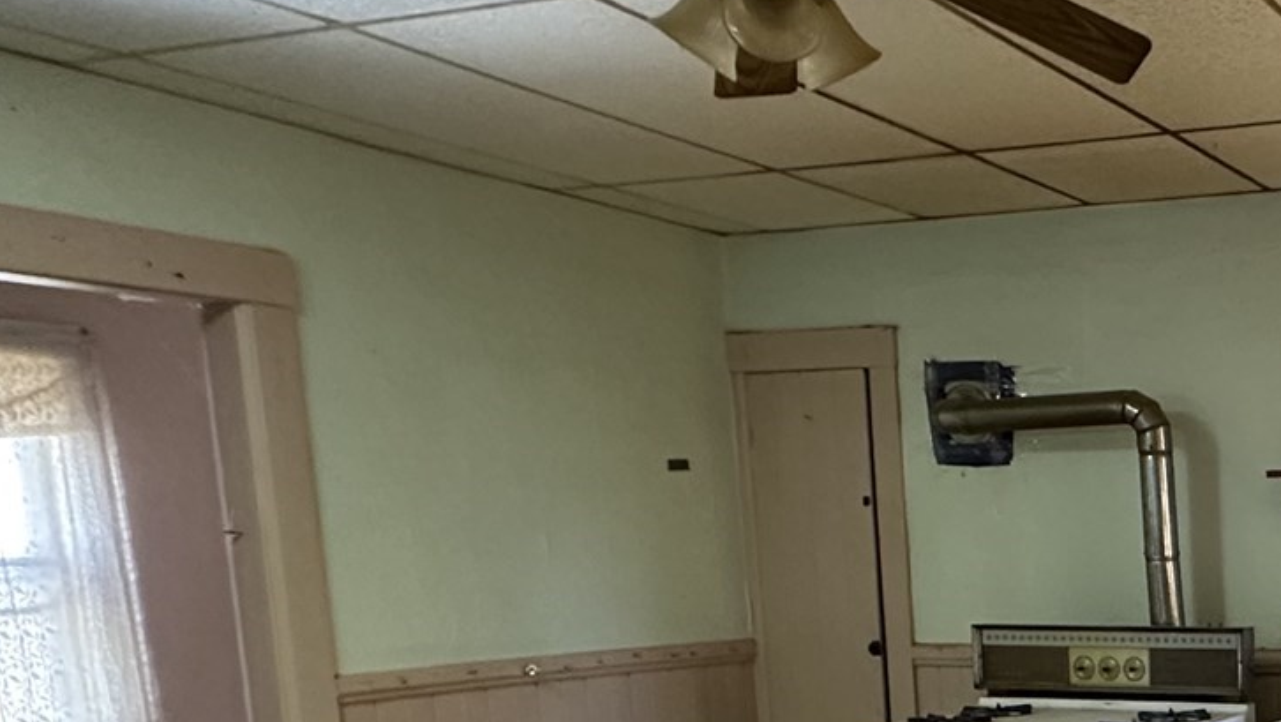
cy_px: 736
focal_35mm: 43
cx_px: 1449
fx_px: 1461
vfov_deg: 26.2
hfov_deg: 38.2
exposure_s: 1/73
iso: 400
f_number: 2.2
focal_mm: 2.22
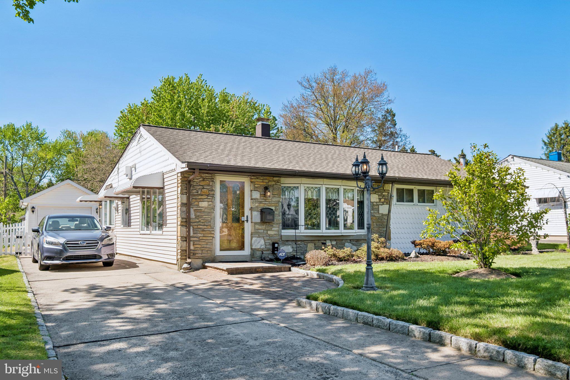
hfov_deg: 63.7
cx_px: 285
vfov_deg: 45.0
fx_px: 459
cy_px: 190
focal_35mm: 29
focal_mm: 19.1
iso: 250
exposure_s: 1/400
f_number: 8
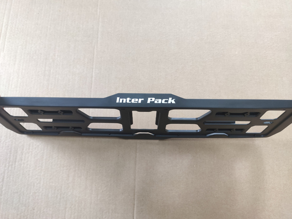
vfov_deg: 53.1
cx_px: 146
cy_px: 110
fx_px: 219
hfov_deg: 67.3
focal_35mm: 26
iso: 525
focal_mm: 4.77
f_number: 1.75
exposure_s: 1/33
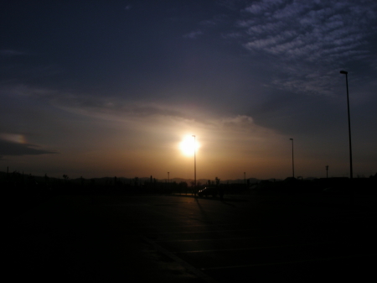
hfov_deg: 49.0
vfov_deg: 37.7
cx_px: 188
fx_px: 414
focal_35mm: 38
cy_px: 142
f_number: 6.8
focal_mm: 6.3
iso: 50
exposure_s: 1/552
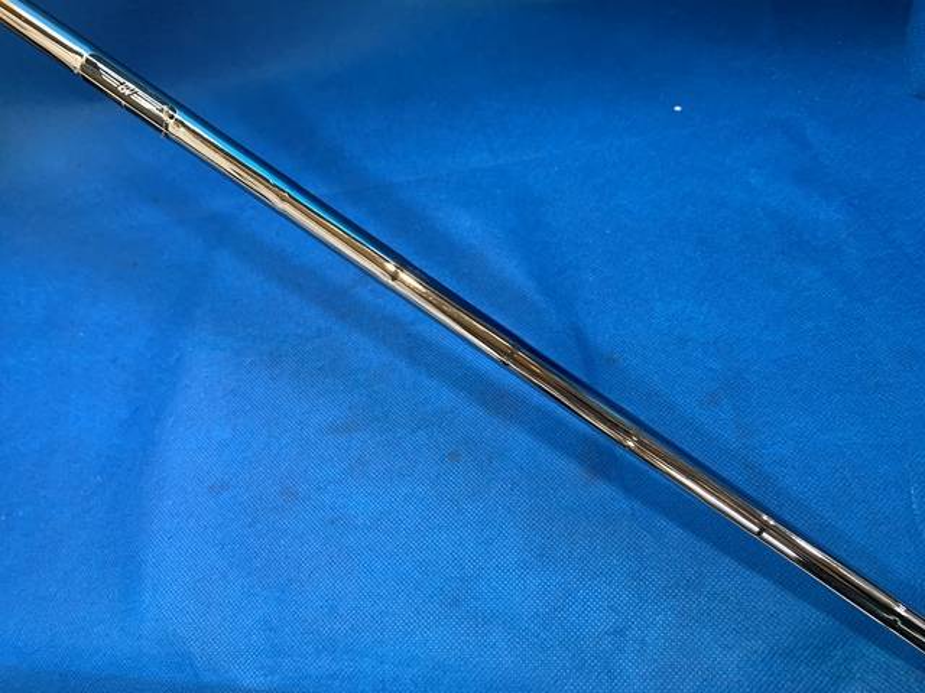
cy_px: 346
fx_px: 695
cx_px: 462
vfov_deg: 53.1
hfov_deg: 67.3
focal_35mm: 26
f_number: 1.8
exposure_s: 1/60
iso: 100
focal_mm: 4.25
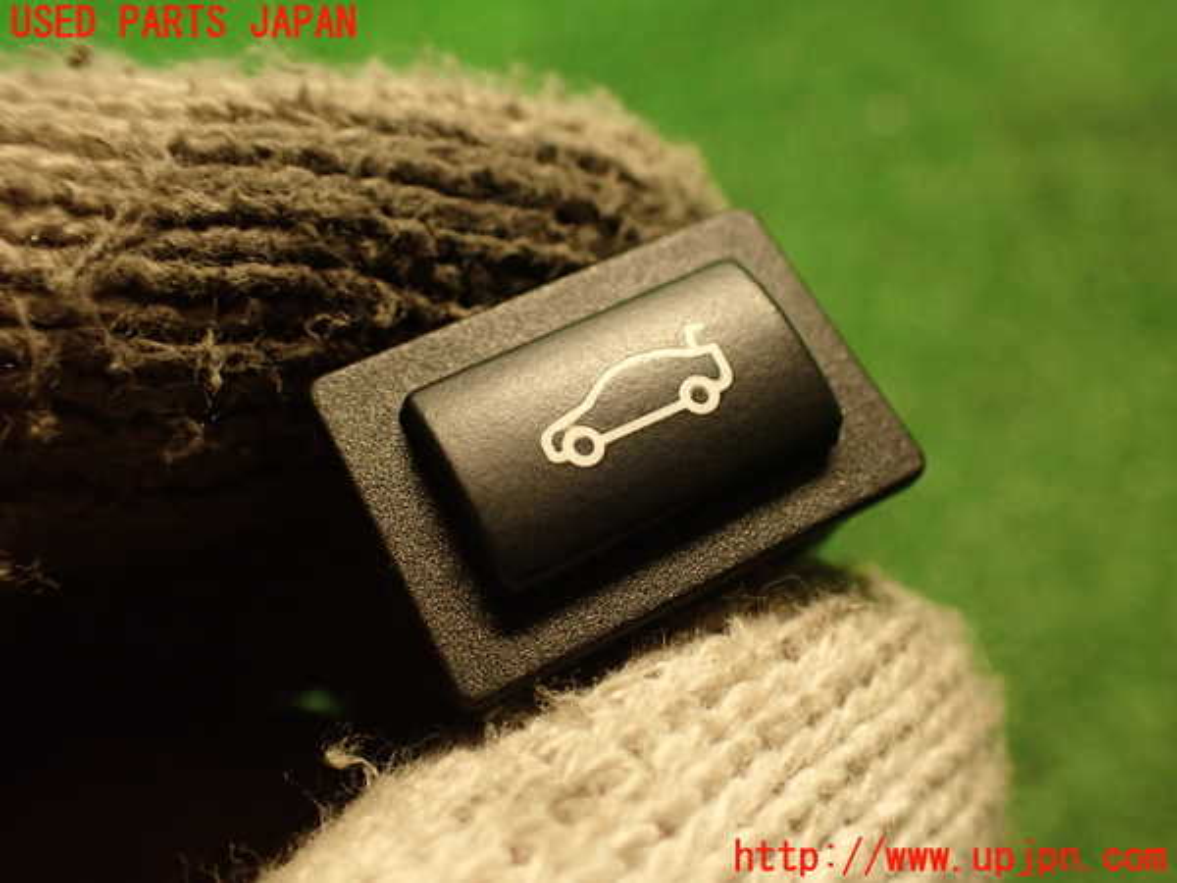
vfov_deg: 44.2
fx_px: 1088
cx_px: 588
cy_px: 442
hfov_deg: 56.8
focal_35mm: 32
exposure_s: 1/30
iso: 400
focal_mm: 5.79
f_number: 2.4
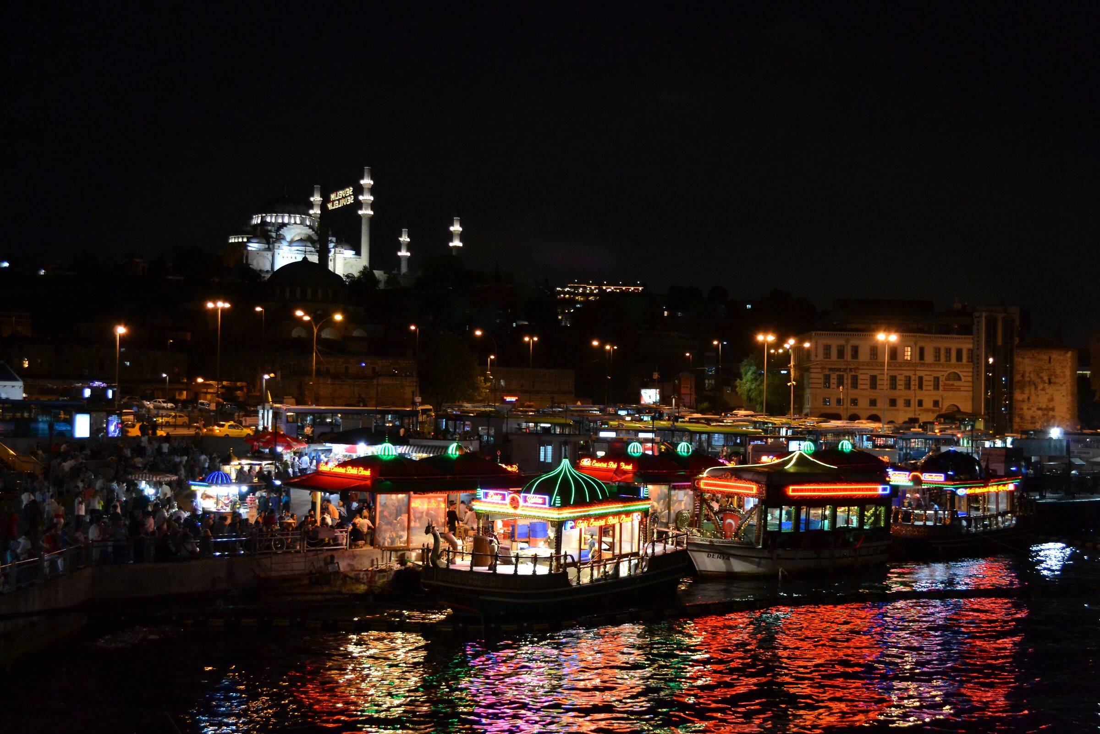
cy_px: 367
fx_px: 1329
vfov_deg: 30.9
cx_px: 550
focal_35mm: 44
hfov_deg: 45.0
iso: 1800
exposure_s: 1/15
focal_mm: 29
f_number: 4.5
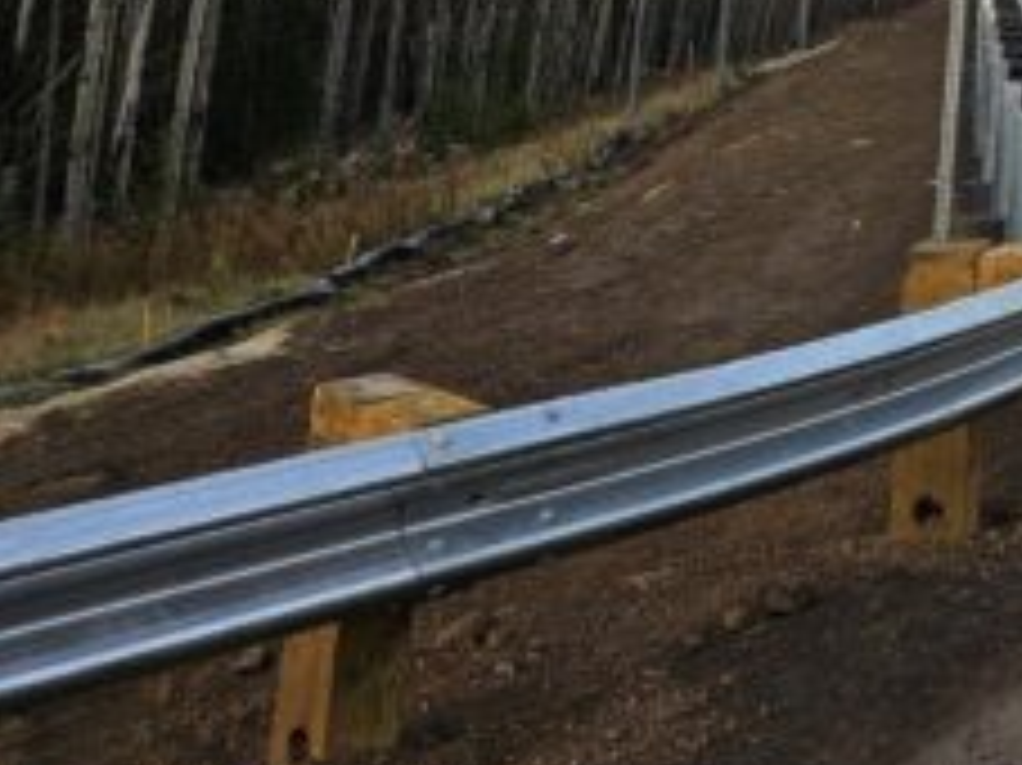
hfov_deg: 22.2
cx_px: 1571
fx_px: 2095
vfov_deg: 18.5
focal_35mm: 71
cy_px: -362
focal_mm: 5.4
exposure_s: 1/322
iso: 25
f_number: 1.8
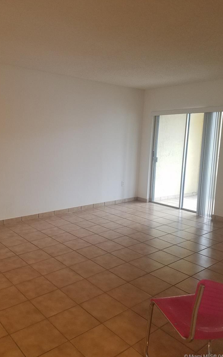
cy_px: 179
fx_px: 272
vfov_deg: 66.5
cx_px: 103
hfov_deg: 44.5
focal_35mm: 28
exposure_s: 1/60
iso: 160
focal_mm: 4.2
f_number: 1.7
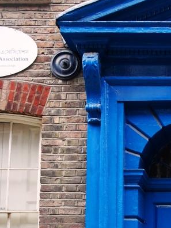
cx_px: 193
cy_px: 223
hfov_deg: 22.2
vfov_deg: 29.3
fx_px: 408
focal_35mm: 62
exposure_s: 1/80
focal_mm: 4.1
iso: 80
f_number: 3.5
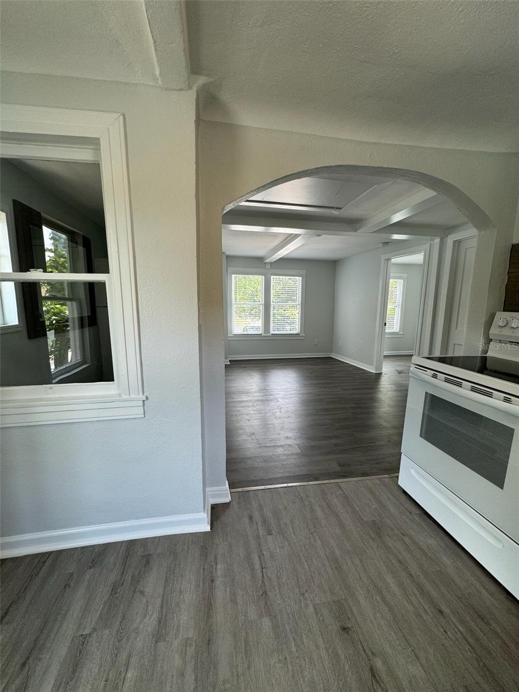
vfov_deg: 102.1
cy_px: 346
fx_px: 280
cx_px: 260
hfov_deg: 85.7
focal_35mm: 14
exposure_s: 1/120
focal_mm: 2.22
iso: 80
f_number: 2.2
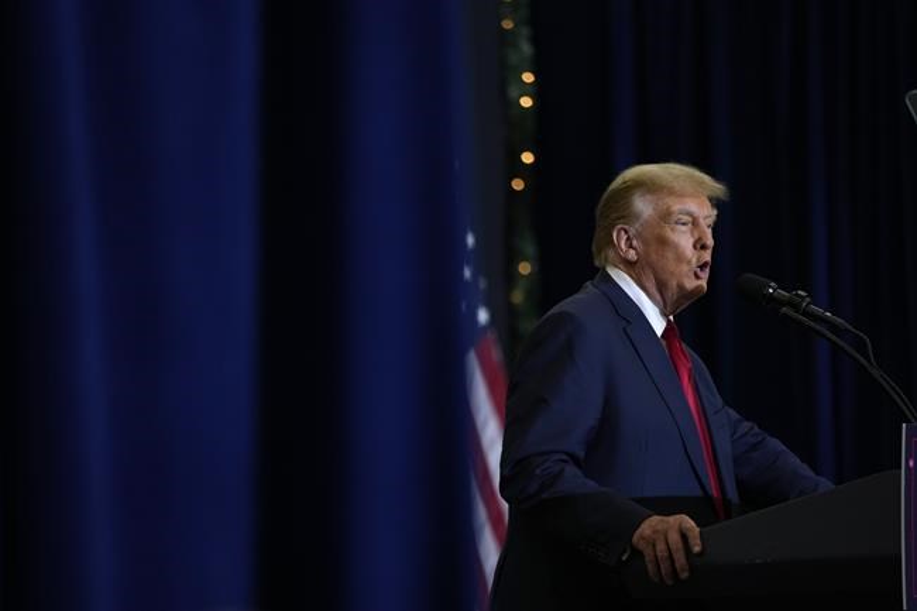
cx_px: 458
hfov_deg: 10.3
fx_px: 5093
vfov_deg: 6.9
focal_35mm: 200
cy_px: 306
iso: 1600
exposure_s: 1/500
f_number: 2.8
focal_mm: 200
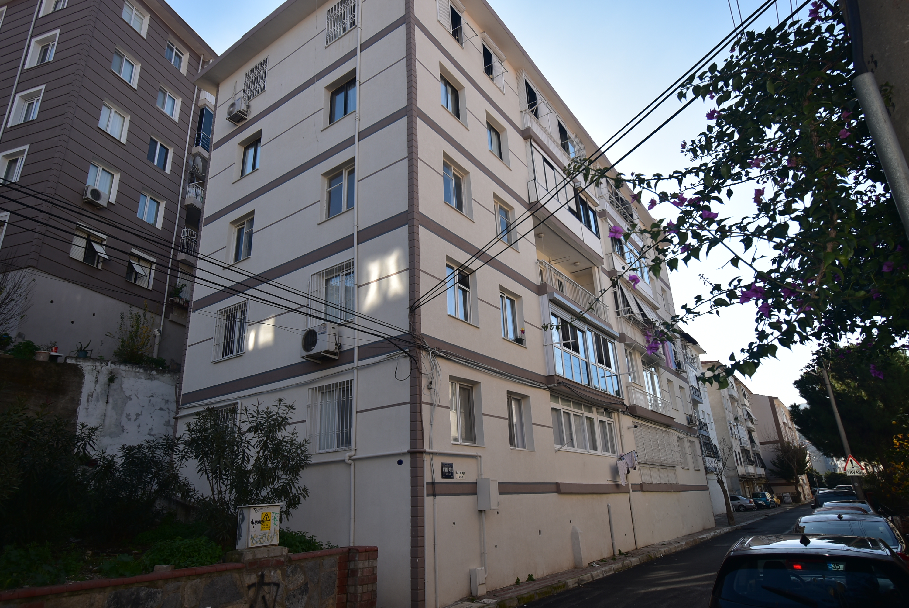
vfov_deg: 59.6
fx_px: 531
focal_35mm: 21
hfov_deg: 81.2
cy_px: 304
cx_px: 454
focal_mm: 14
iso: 100
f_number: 5.6
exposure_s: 1/200
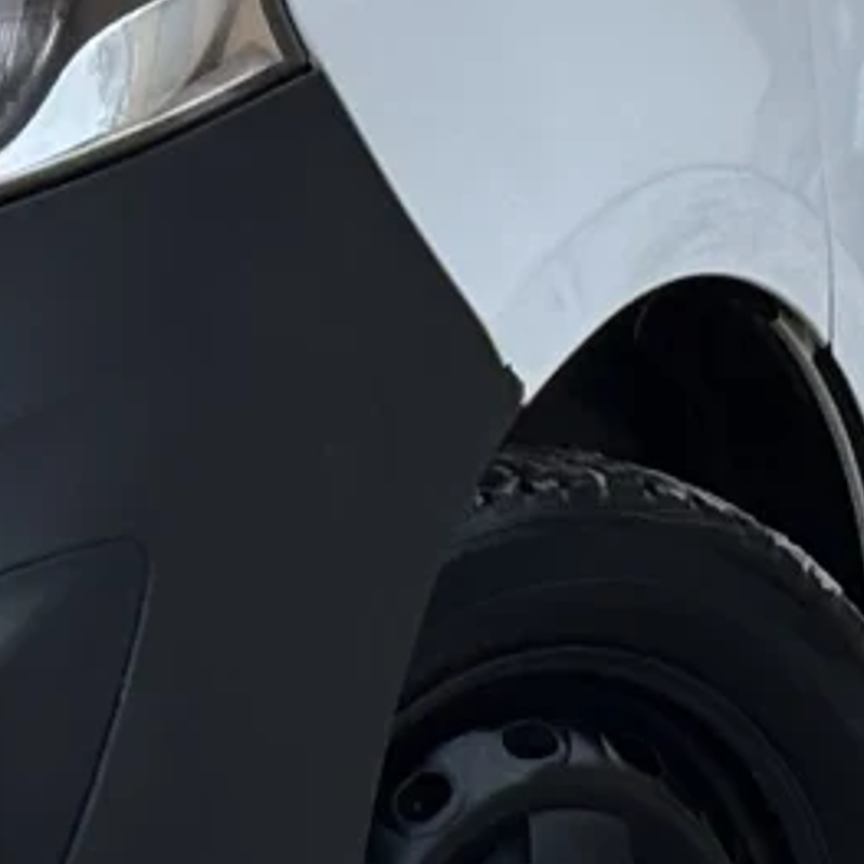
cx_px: 95
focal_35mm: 336
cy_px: -253
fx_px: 9488
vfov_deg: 5.2
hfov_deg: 5.2
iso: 50
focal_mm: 5.96
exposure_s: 1/171
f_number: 1.6
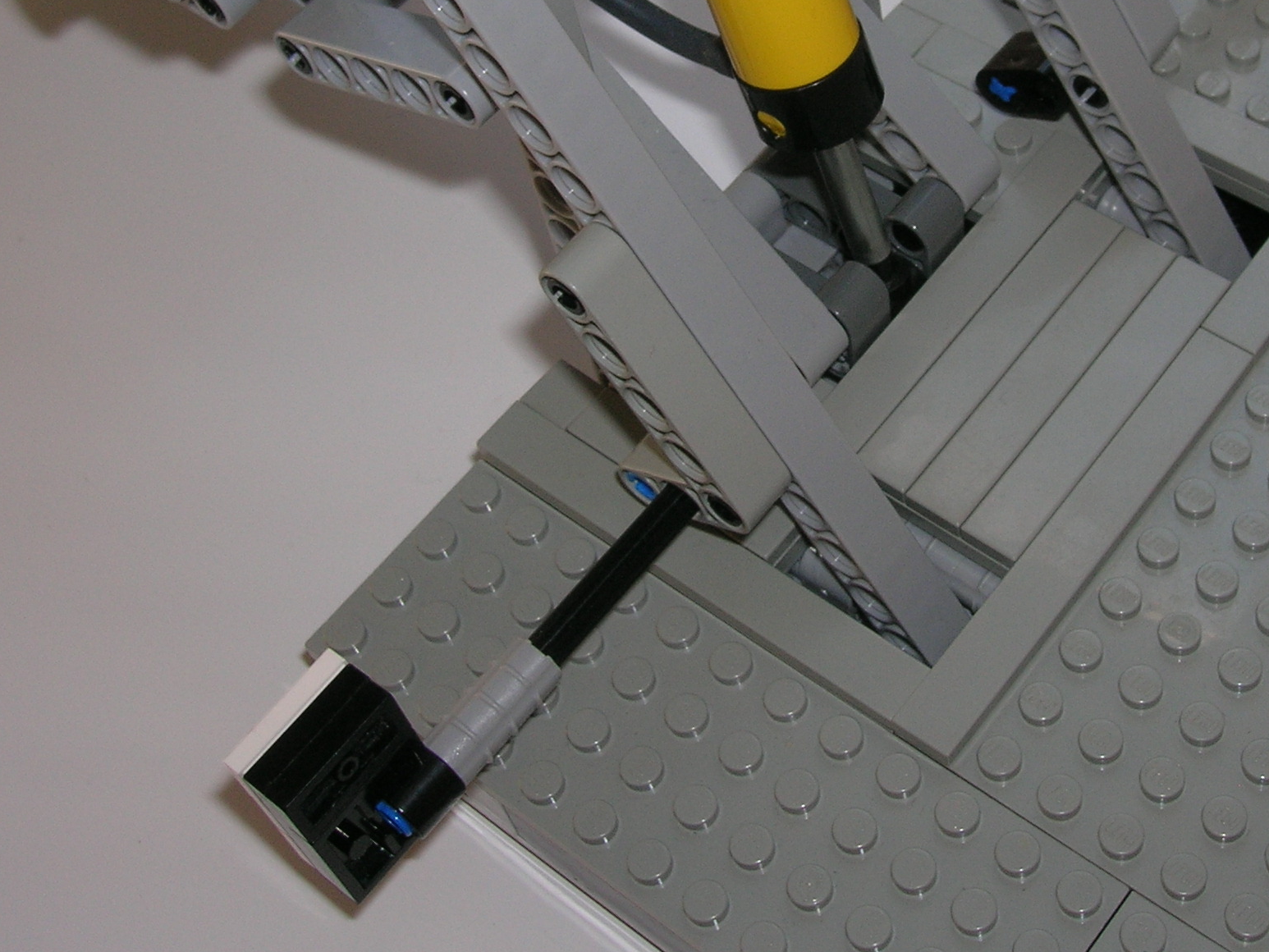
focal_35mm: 57
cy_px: 254
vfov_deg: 25.4
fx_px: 2090
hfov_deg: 33.5
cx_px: 842
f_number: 4.9
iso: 50
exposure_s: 1/60.1
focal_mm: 5.7
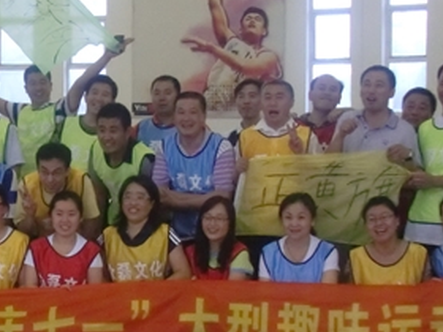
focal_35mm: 103
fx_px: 1318
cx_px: 2
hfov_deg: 18.6
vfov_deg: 14.4
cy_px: 201
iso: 400
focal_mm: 6.3
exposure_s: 1/60
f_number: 2.8
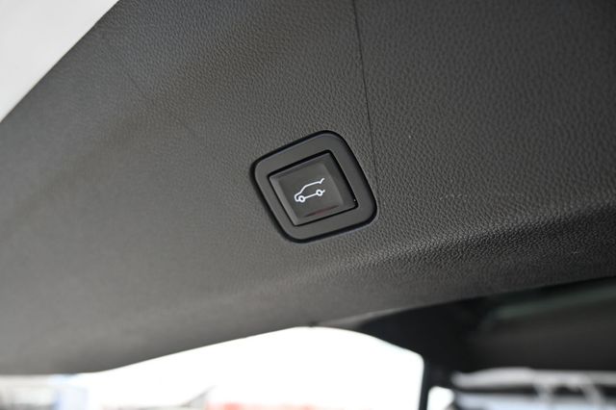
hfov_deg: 62.0
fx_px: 513
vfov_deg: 43.6
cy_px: 205
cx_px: 308
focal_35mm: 30
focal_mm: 20
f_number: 4.5
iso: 200
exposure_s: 1/250
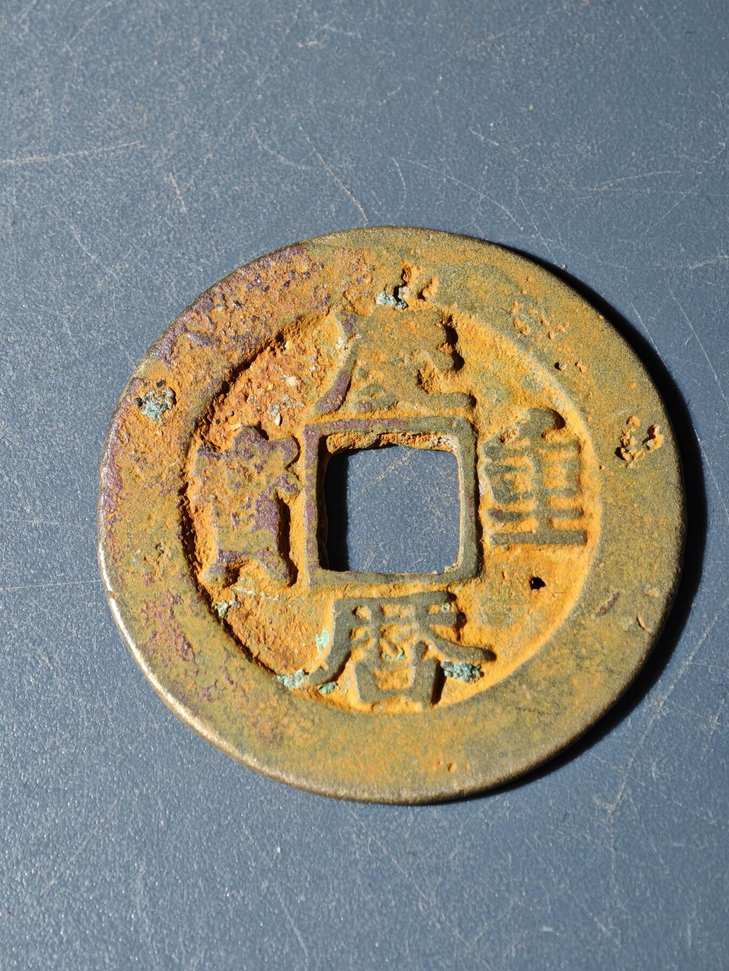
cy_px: 486
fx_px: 2387
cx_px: 364
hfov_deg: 17.4
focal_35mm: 85
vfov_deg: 23.0
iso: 250
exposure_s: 1/100
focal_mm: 9
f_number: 2
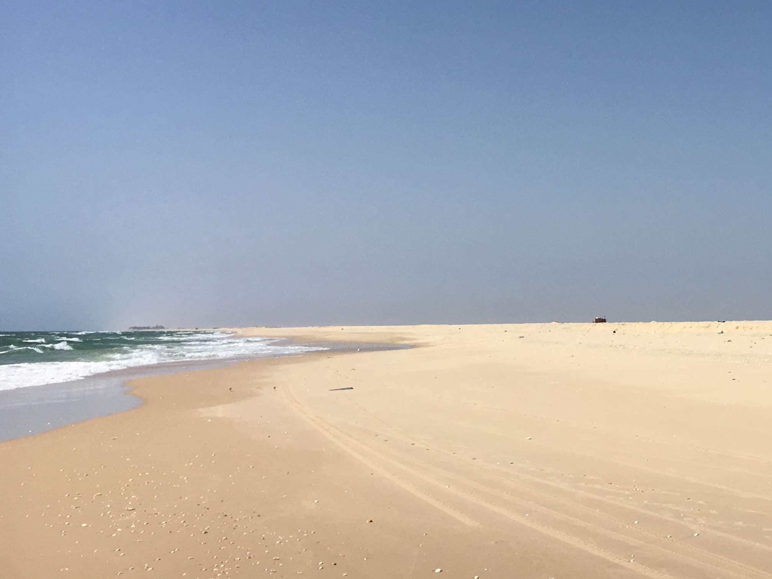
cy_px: 17
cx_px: 714
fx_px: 1294
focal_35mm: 58
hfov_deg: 31.5
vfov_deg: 24.2
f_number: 2.2
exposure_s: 1/3663
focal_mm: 4.15
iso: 25
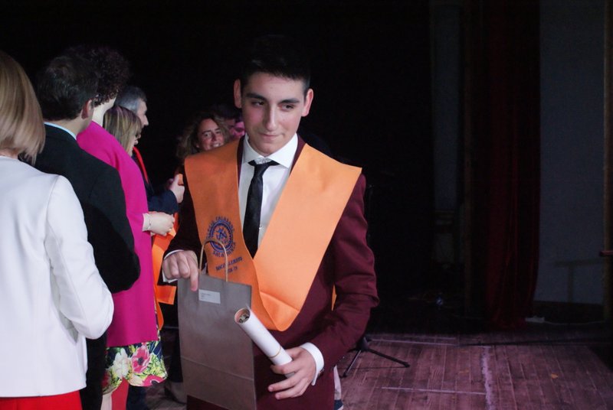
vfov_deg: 25.8
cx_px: 306
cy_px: 205
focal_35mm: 52
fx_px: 895
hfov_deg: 37.8
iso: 1600
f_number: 5.6
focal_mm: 35
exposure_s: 1/160
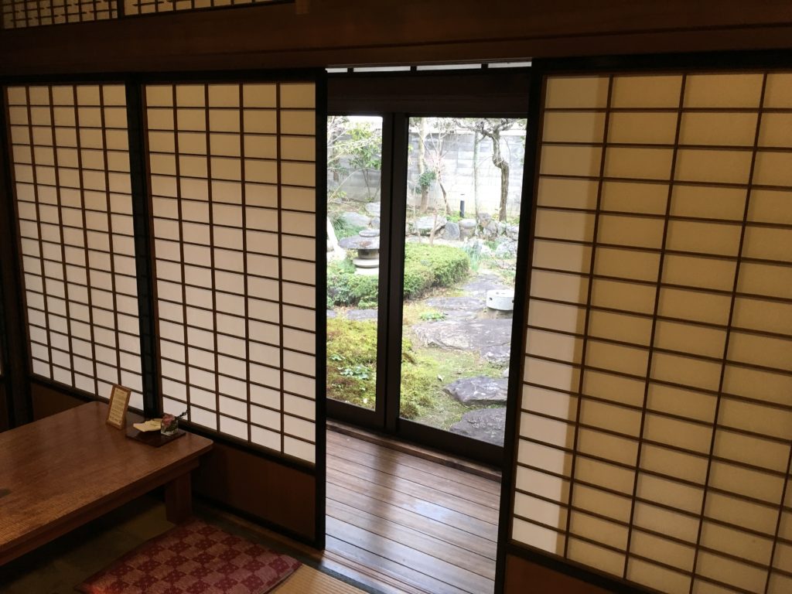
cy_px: 297
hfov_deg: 61.7
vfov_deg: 48.2
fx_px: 664
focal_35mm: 29
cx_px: 396
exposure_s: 1/30
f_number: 2.2
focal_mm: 4.15
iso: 40
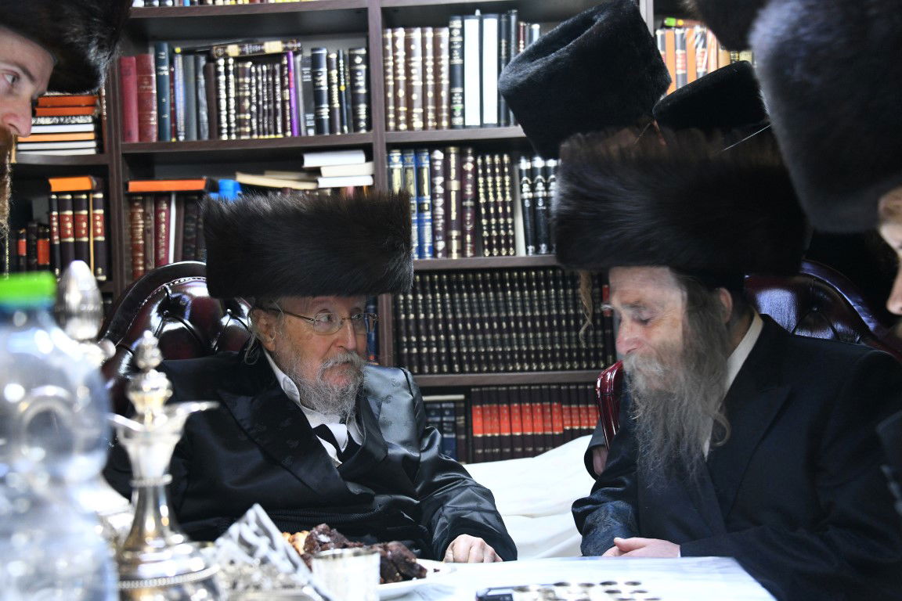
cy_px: 300
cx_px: 451
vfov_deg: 23.4
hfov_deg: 34.5
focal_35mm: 58
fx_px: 1453
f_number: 5
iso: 3200
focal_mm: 58
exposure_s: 1/50
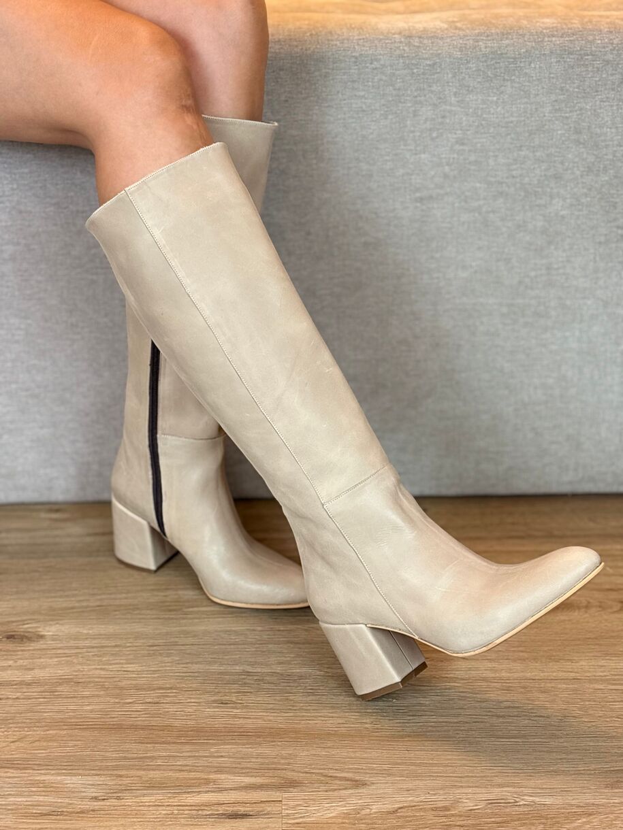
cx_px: 312
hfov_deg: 28.0
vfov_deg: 36.8
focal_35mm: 52
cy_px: 415
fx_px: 1248
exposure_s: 1/50
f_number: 1.6
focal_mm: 5.96
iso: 40
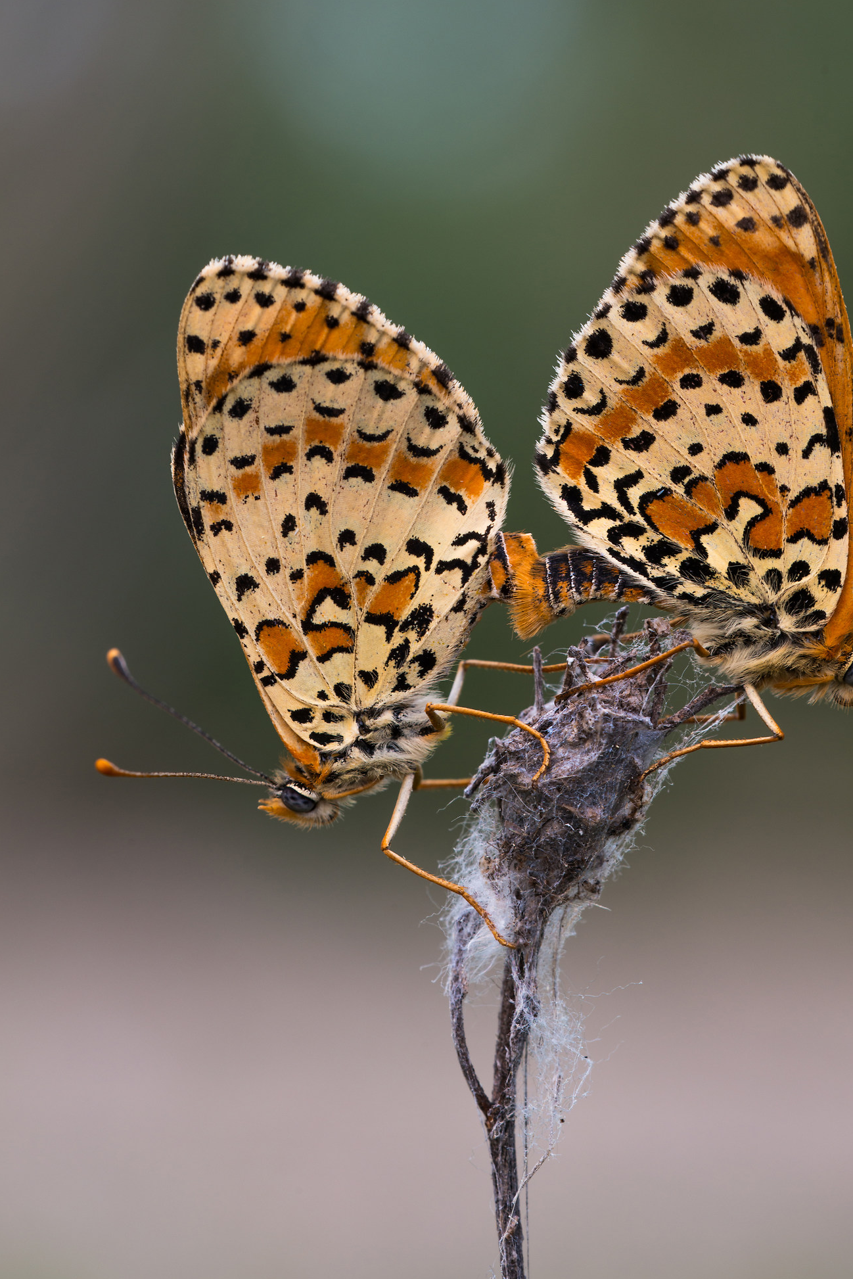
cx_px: 503
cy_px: 633
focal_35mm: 185
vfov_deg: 11.1
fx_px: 6572
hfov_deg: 7.4
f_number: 16
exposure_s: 1/15
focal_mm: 150
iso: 100
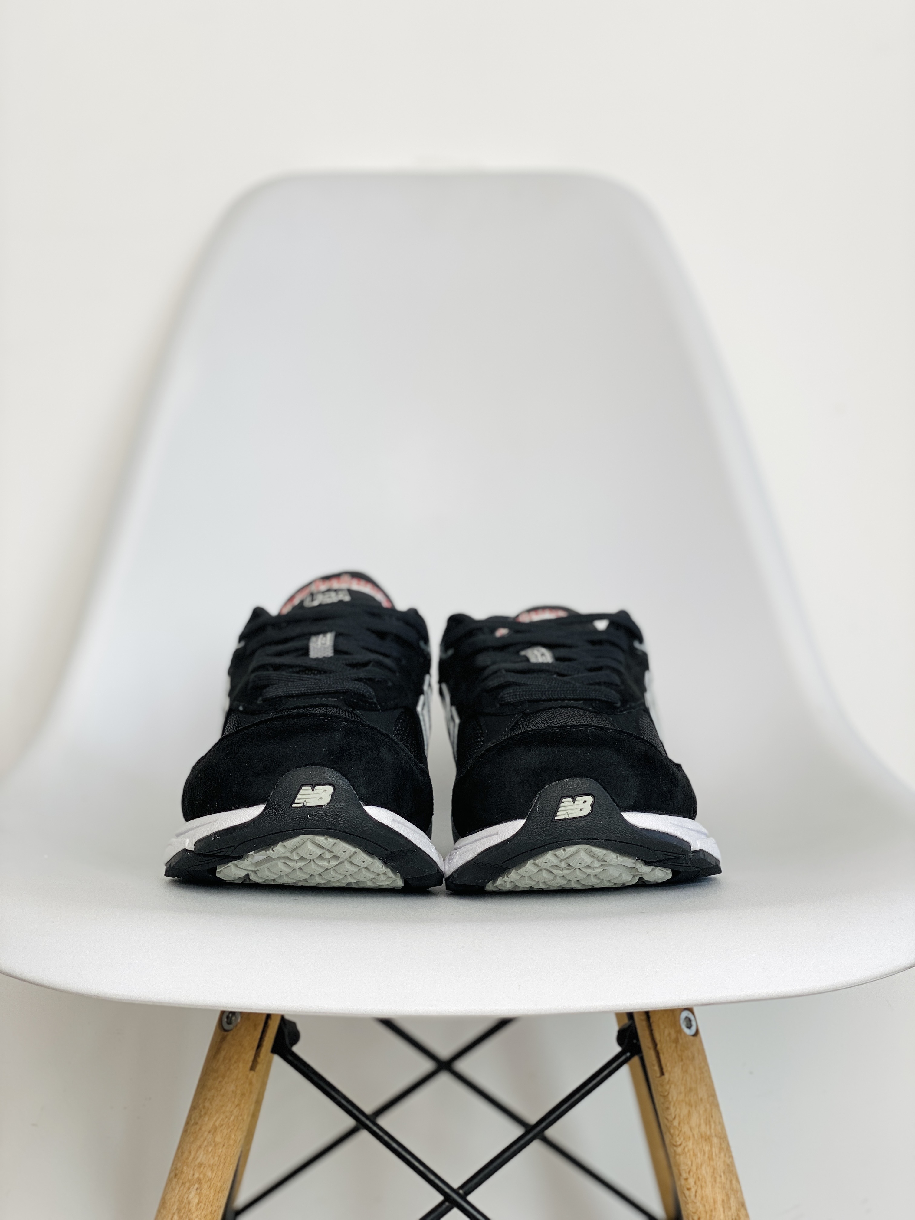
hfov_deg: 28.0
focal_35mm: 52
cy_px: 610
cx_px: 458
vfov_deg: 36.8
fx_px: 1833
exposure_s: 1/100
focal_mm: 6
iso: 25
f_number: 2
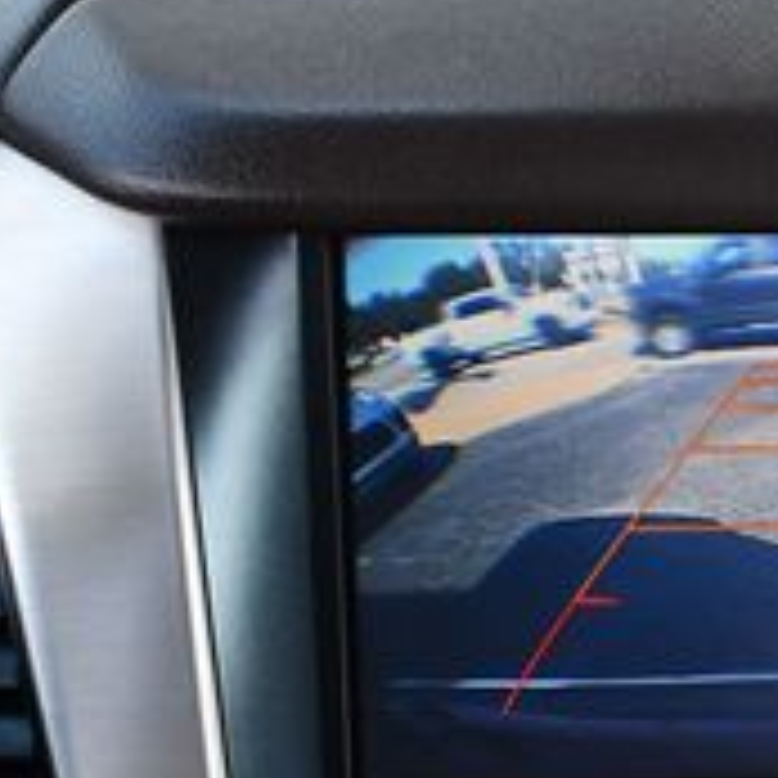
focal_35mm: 113
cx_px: 809
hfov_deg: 15.1
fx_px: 2873
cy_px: 747
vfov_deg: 15.2
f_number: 3.5
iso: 800
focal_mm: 18
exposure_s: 1/200
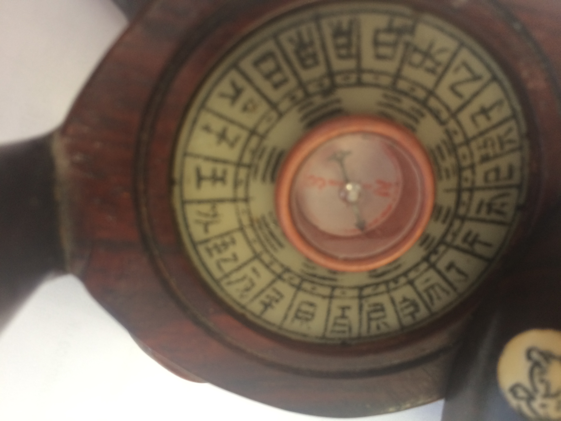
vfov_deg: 48.2
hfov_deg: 61.7
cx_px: 280
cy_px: 210
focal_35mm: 29
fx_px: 470
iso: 100
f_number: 2.2
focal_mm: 4.15
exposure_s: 1/33
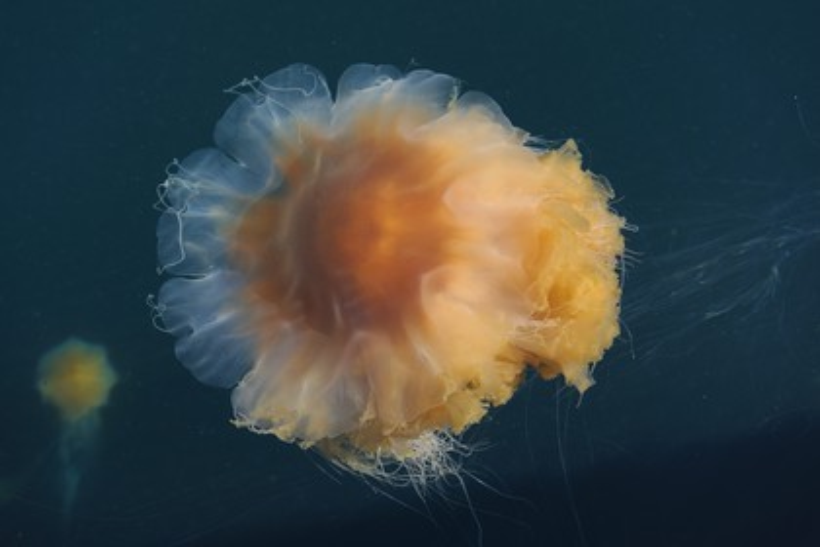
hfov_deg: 28.8
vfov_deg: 19.5
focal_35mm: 70
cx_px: 410
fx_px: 1594
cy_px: 274
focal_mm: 70
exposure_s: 1/160
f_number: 6.3
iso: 200
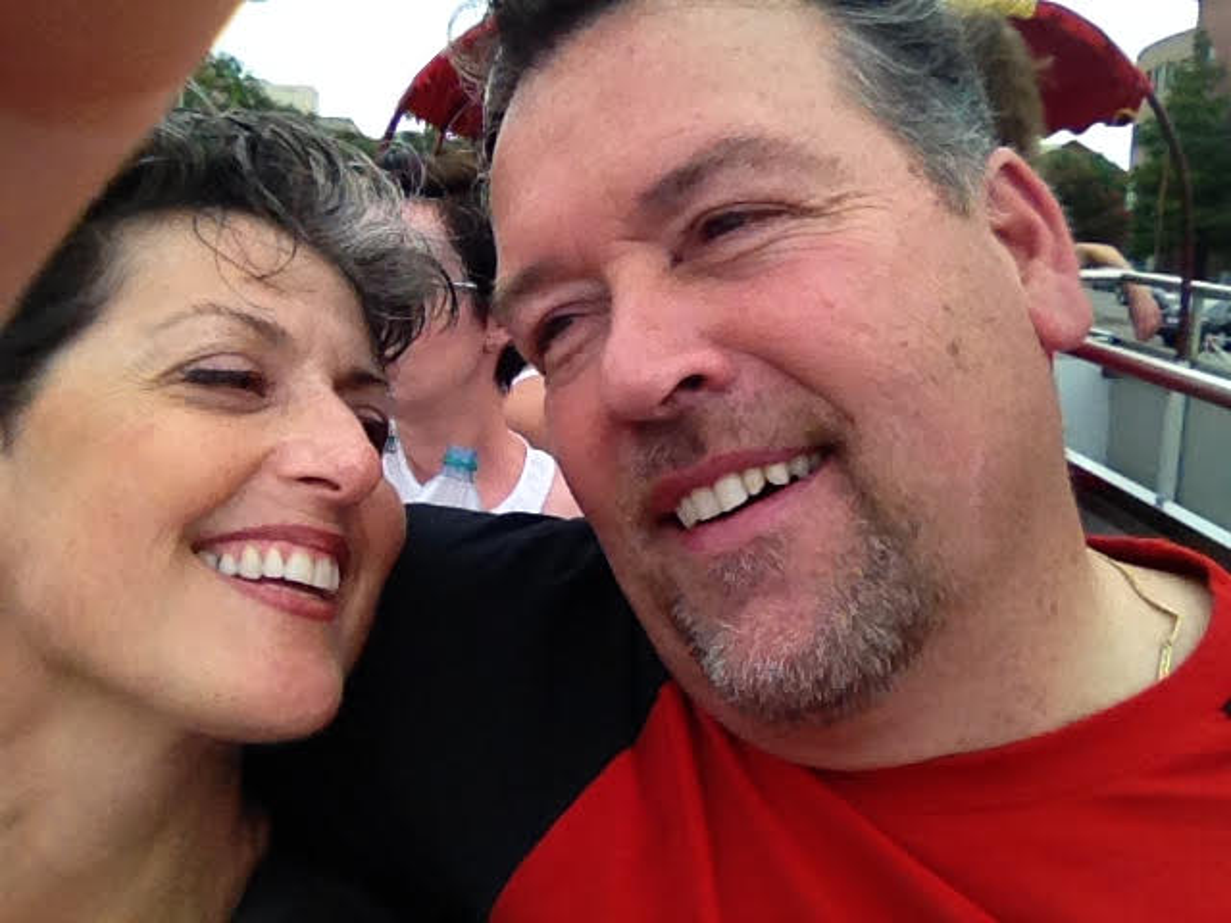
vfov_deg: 40.7
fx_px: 1245
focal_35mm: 35
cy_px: 462
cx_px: 616
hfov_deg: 52.6
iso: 160
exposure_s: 1/2653
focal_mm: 1.85
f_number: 2.4
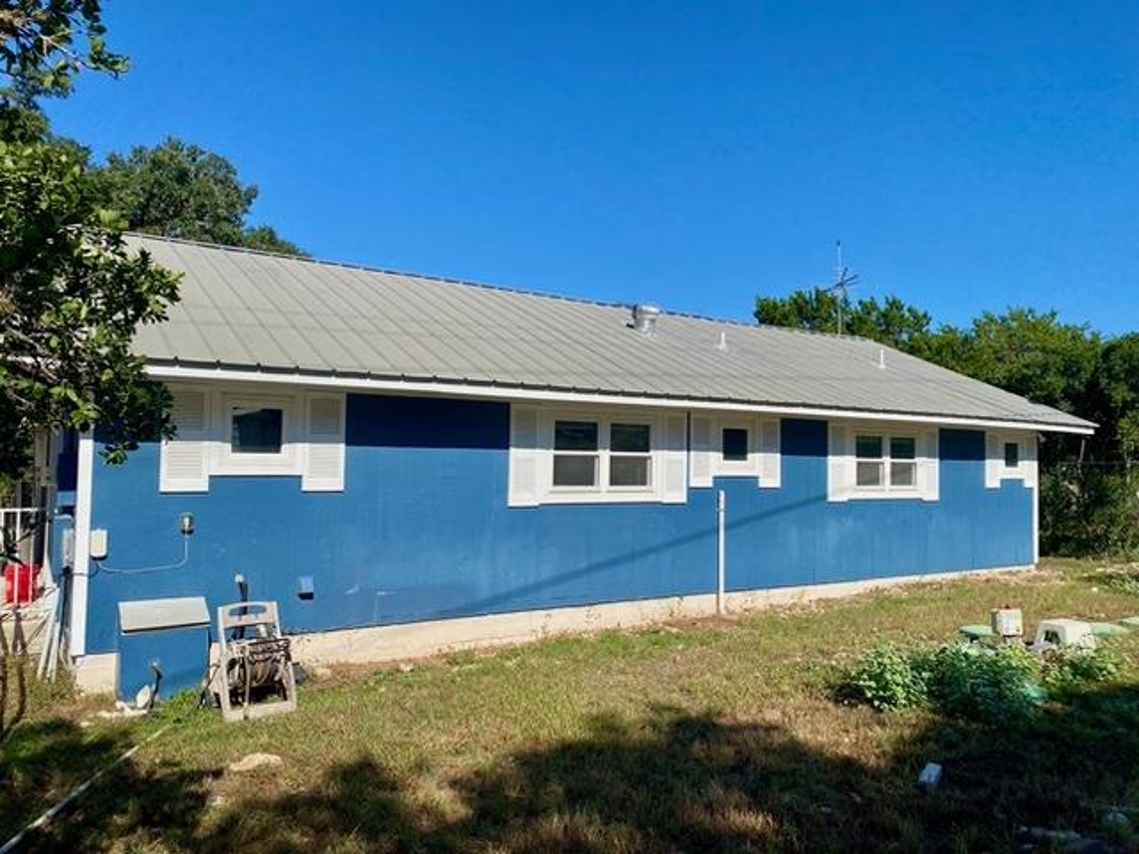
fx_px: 856
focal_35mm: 26
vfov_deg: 53.1
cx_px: 570
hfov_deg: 67.3
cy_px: 427
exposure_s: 1/3984
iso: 32
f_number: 1.8
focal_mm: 4.25
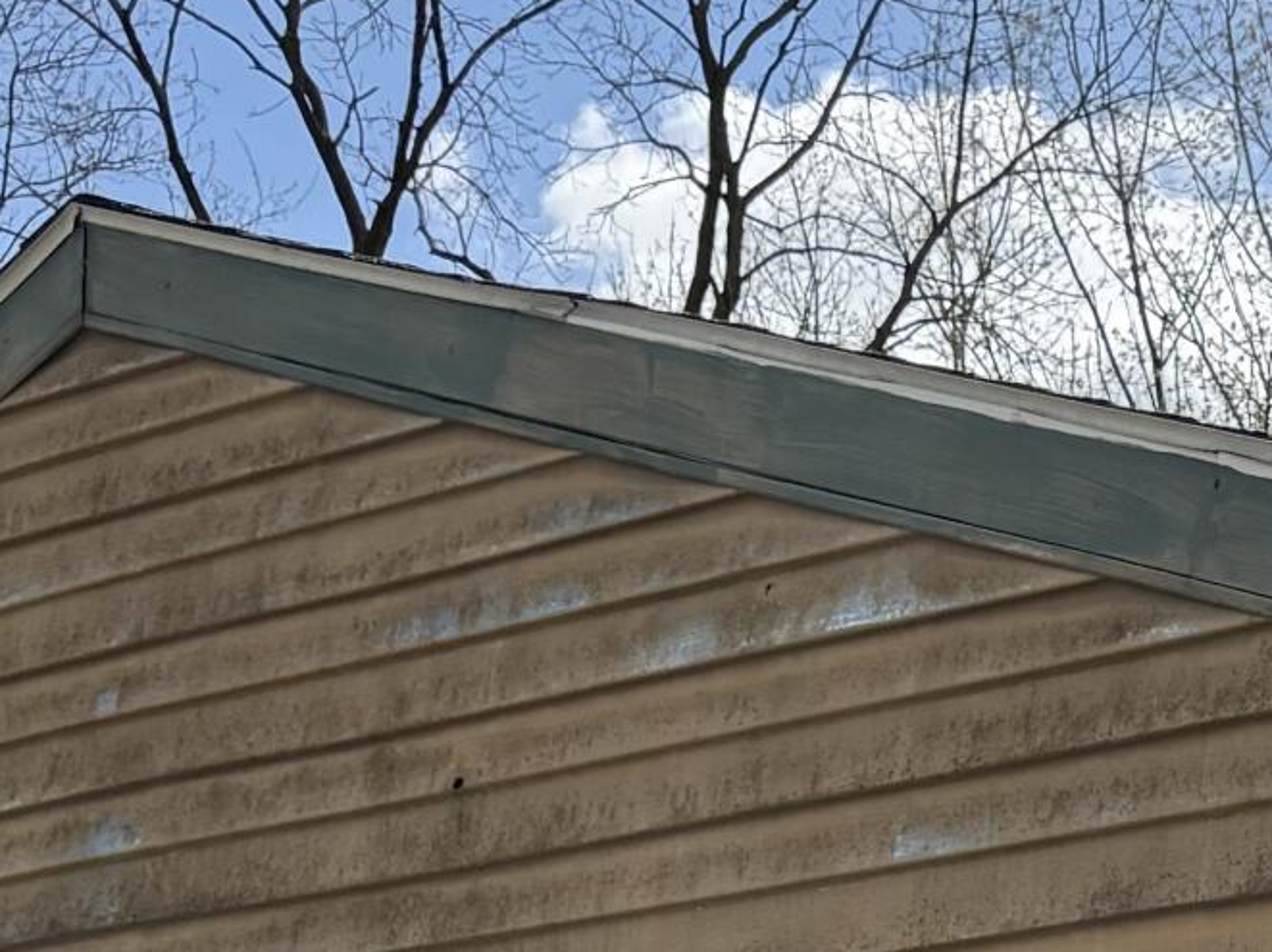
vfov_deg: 12.7
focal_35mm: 109
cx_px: 1653
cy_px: 1504
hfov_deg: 17.0
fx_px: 4003
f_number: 1.78
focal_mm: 6.76
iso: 100
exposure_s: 1/5714
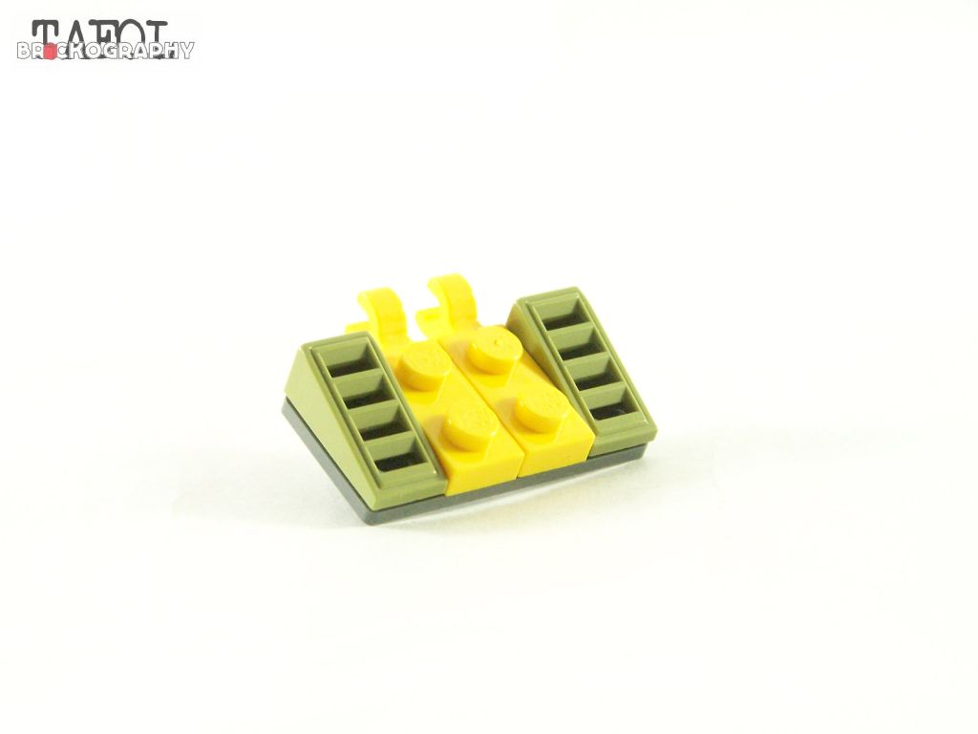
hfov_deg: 18.7
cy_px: 367
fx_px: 2967
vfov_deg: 14.1
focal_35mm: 105
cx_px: 489
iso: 400
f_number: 3.6
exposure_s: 1/60
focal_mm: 17.5
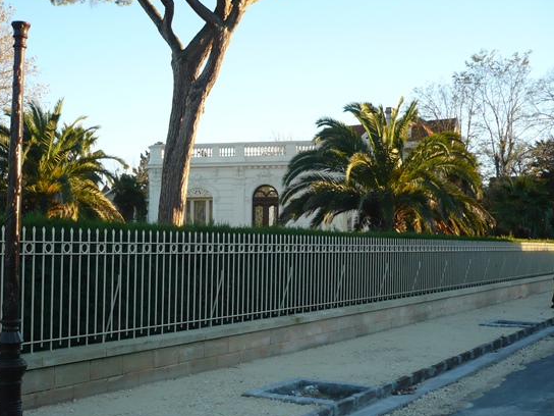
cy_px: 225
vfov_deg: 32.2
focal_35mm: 45
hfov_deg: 41.8
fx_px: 720
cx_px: 211
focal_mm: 5.8
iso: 100
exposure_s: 1/250
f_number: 2.8
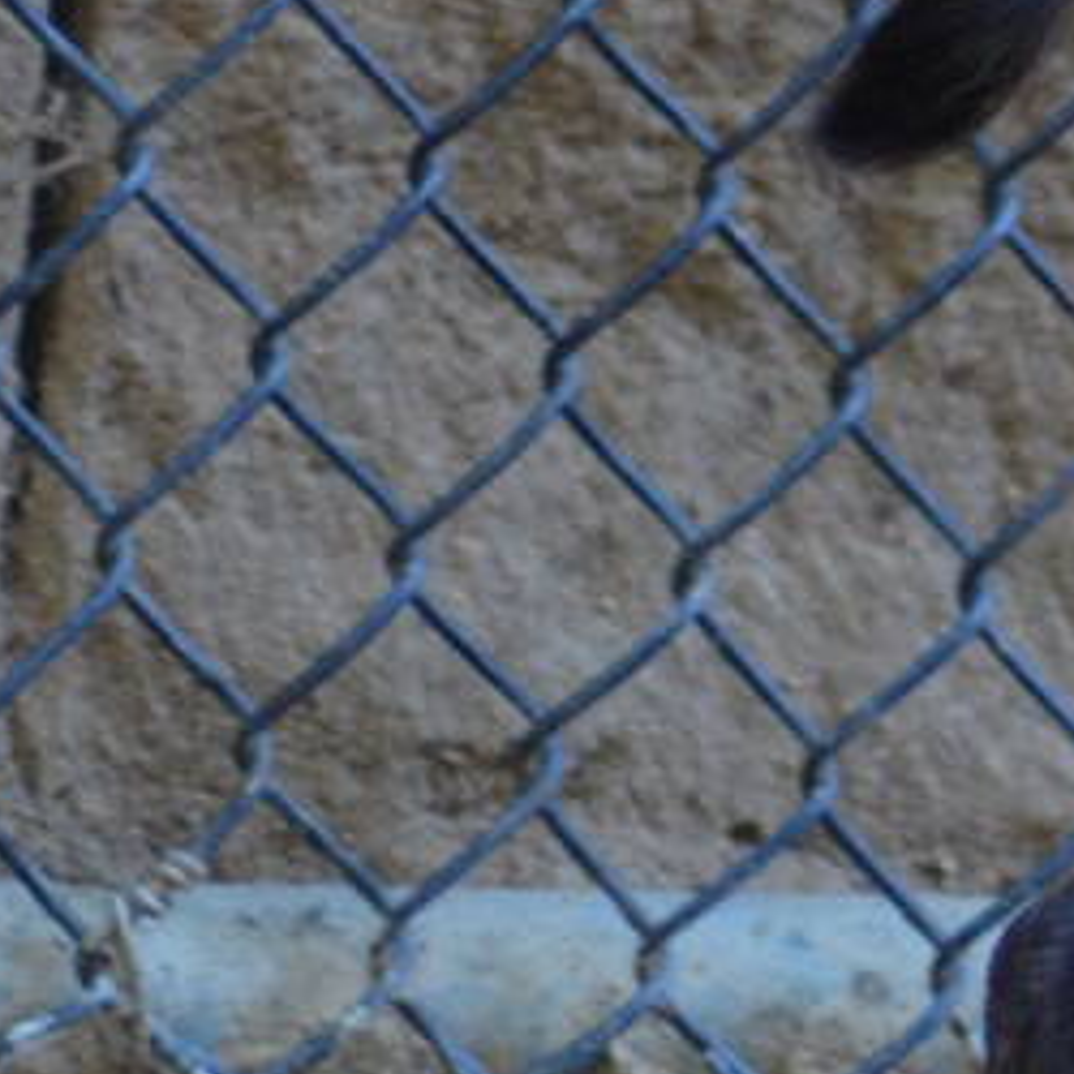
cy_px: 430
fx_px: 35794
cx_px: 2694
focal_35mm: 1020
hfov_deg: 1.7
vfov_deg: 1.7
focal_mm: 125
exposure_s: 1/125
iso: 800
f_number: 4.2
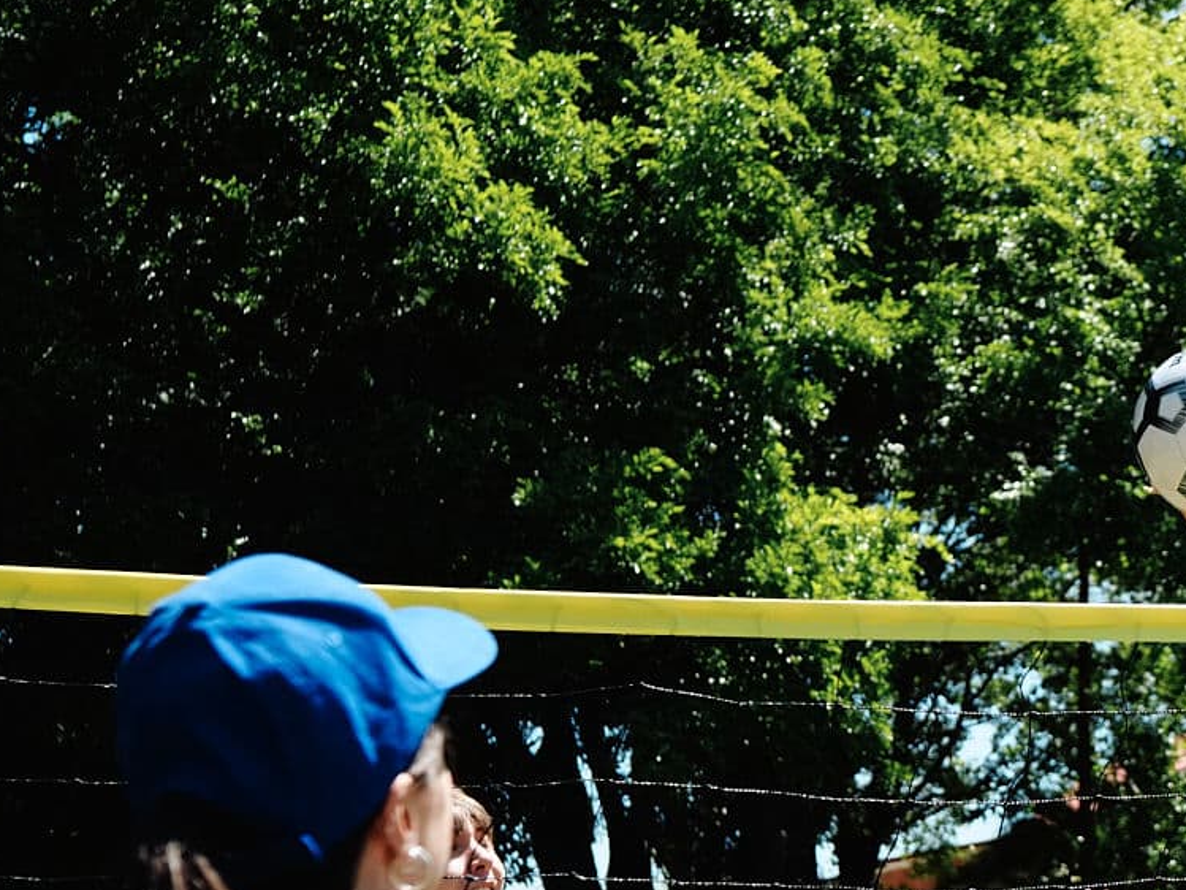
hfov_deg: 20.6
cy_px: 563
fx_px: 3153
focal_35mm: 92
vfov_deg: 16.0
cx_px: 1194
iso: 1250
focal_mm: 35
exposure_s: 1/8000
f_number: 4
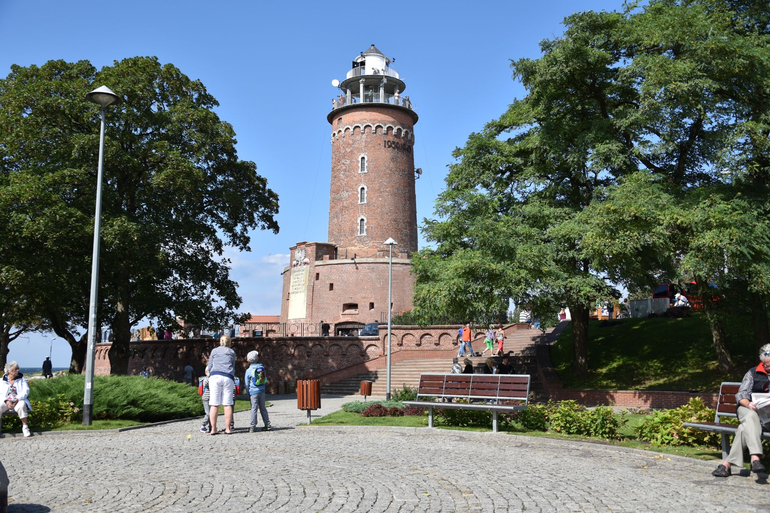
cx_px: 385
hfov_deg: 53.1
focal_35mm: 36
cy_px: 256
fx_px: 770
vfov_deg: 36.9
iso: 100
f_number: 3.8
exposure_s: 1/1000
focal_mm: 24
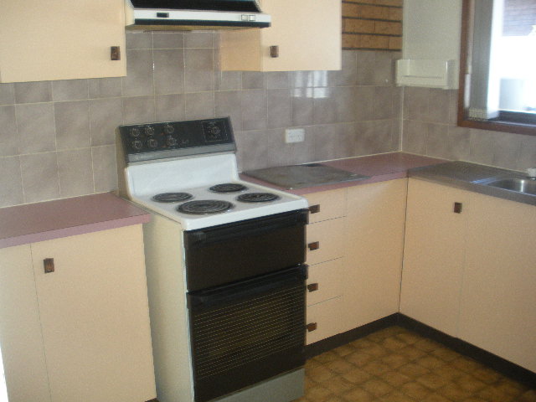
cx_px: 268
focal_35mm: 36
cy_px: 201
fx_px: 557
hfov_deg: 51.4
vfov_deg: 39.7
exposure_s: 1/30
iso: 192
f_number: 3.5
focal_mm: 6.3
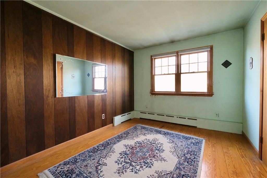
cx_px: 134
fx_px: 111
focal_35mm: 15
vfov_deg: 77.3
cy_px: 89
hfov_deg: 100.4
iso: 6400
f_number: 4
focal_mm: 10
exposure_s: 1/60
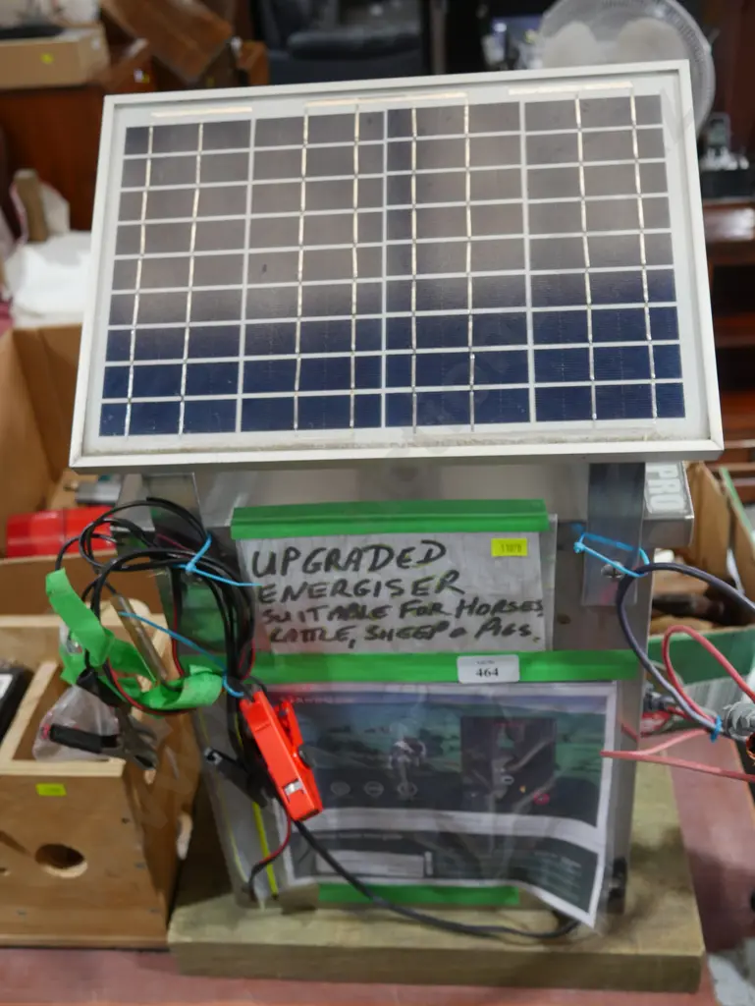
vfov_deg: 51.3
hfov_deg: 39.7
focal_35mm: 36
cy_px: 503
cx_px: 378
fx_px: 1046
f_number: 4
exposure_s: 1/60
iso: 640
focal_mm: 18
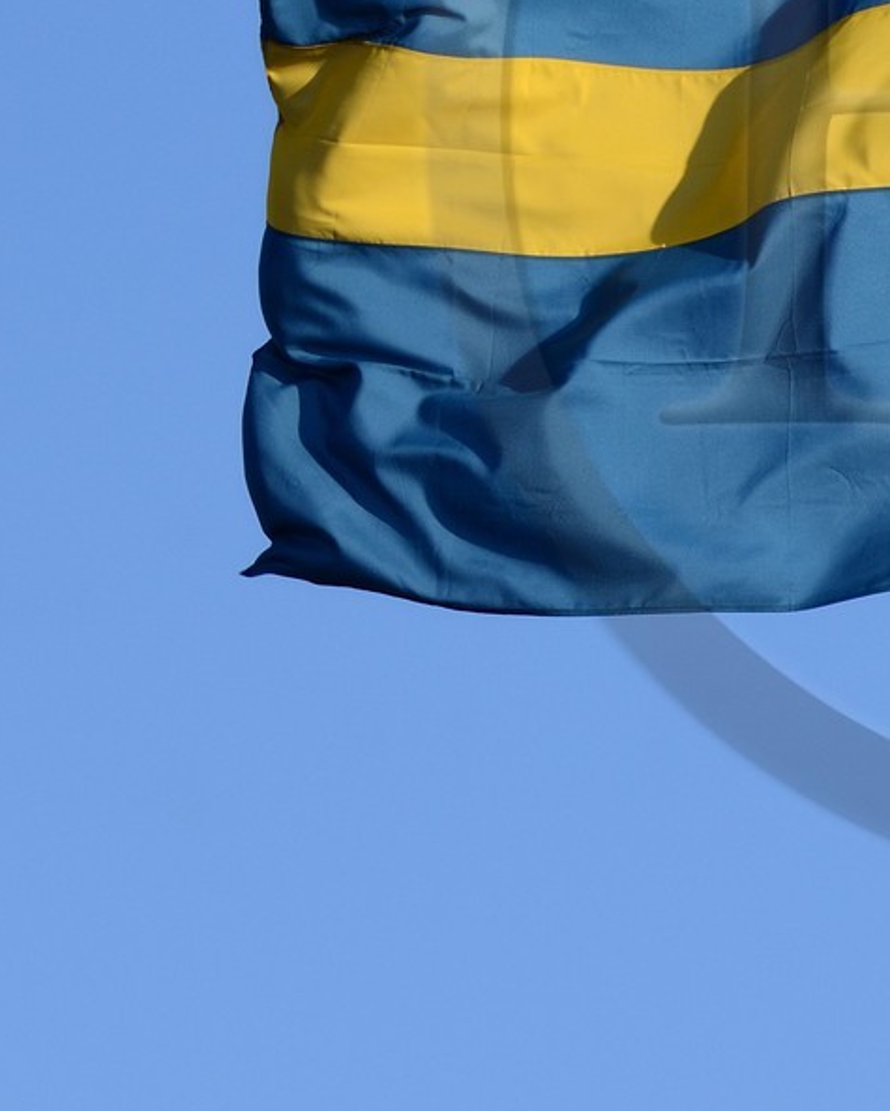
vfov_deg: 3.8
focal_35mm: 506
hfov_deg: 3.1
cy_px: 118
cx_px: 1190
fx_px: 16648
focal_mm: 200
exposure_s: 1/640
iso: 200
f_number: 9
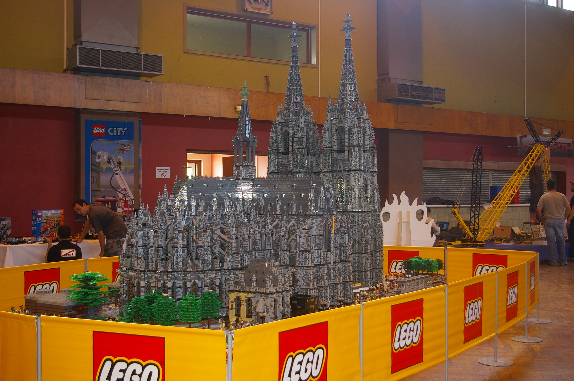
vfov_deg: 28.9
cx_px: 287
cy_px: 190
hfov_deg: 42.4
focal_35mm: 46
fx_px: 741
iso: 200
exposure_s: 1/45
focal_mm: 31
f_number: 4
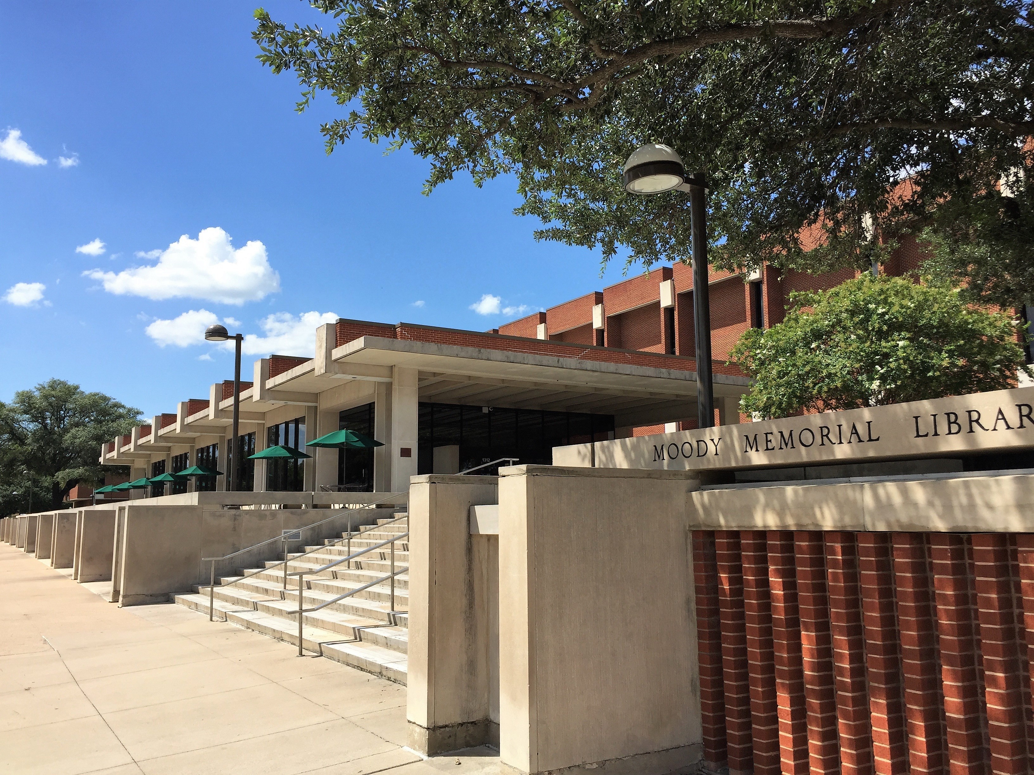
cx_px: 517
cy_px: 388
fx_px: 866
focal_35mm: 29
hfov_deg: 61.7
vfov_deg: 48.2
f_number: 2.2
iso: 32
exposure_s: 1/1799
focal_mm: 4.15
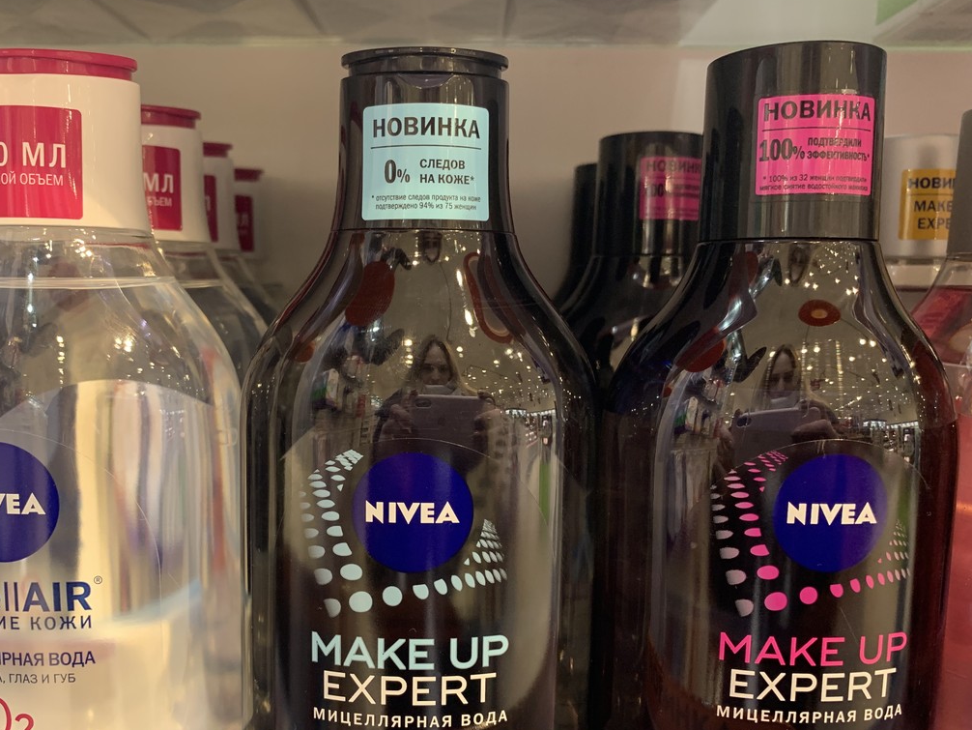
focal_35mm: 31
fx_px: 871
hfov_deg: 58.2
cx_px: 431
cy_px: 421
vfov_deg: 45.3
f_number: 1.8
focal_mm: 4.25
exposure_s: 1/50
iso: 160
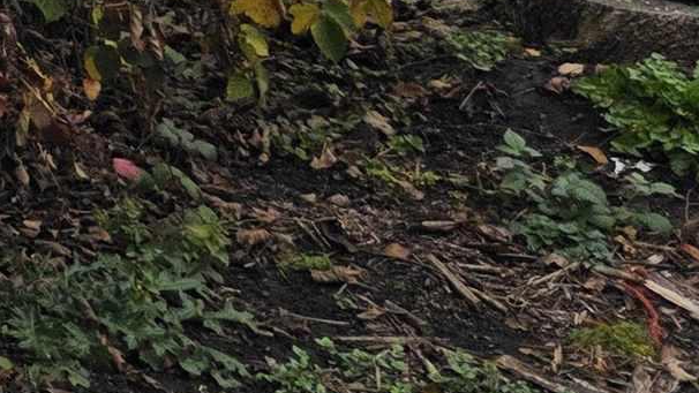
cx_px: -1017
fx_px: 2354
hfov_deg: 12.7
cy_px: -751
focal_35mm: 127
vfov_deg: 8.2
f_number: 1.7
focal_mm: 6.3
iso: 50
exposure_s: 1/359
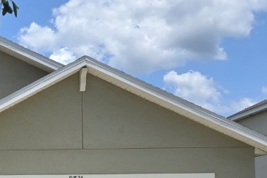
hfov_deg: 26.3
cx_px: -66
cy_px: 185
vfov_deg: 19.6
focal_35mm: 67
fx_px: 497
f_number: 1.8
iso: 25
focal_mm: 5.4
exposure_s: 1/2701
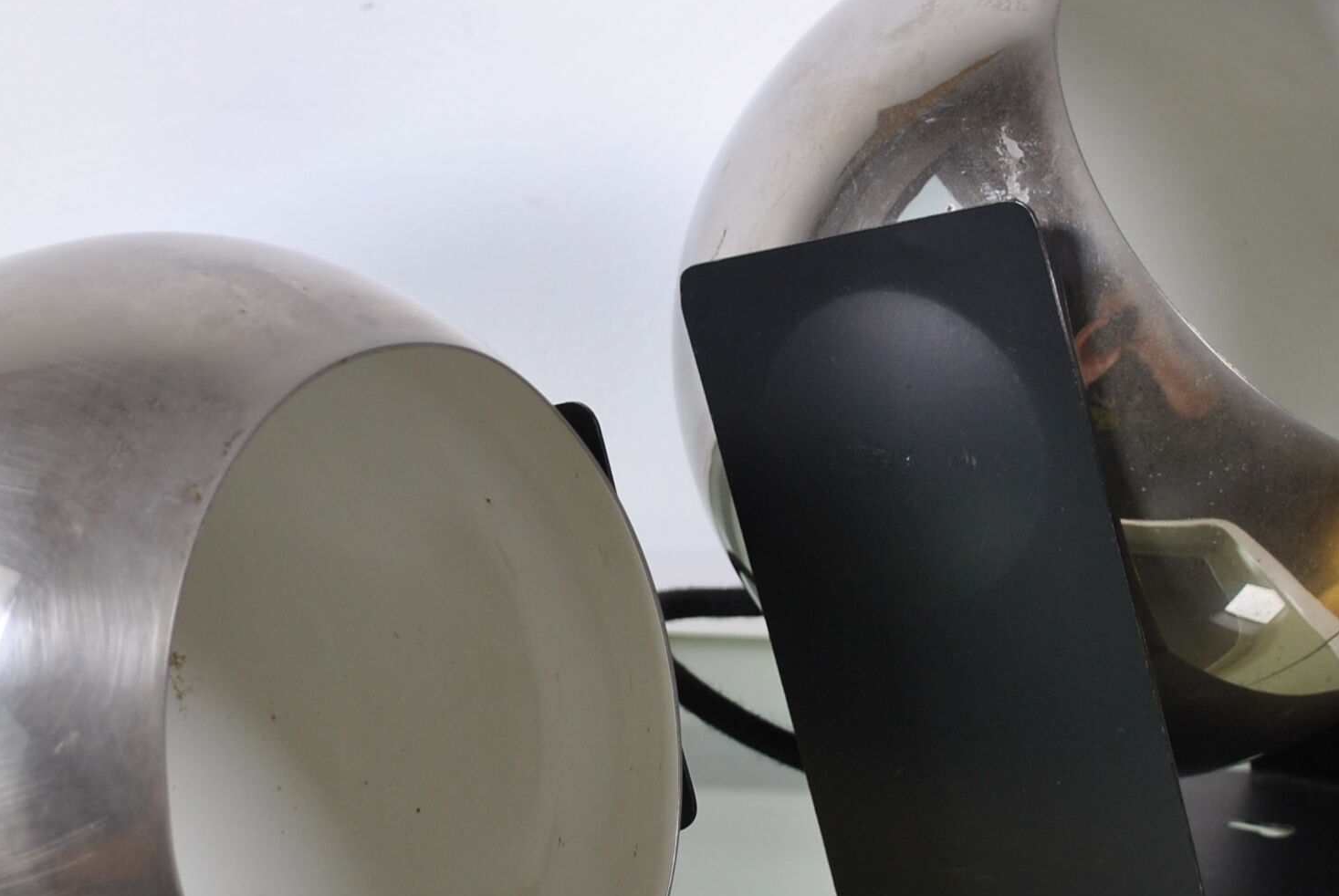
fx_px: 3538
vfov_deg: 14.4
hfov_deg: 21.4
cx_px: 507
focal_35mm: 95
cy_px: 507
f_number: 4
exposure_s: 1/80
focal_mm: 24
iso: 100
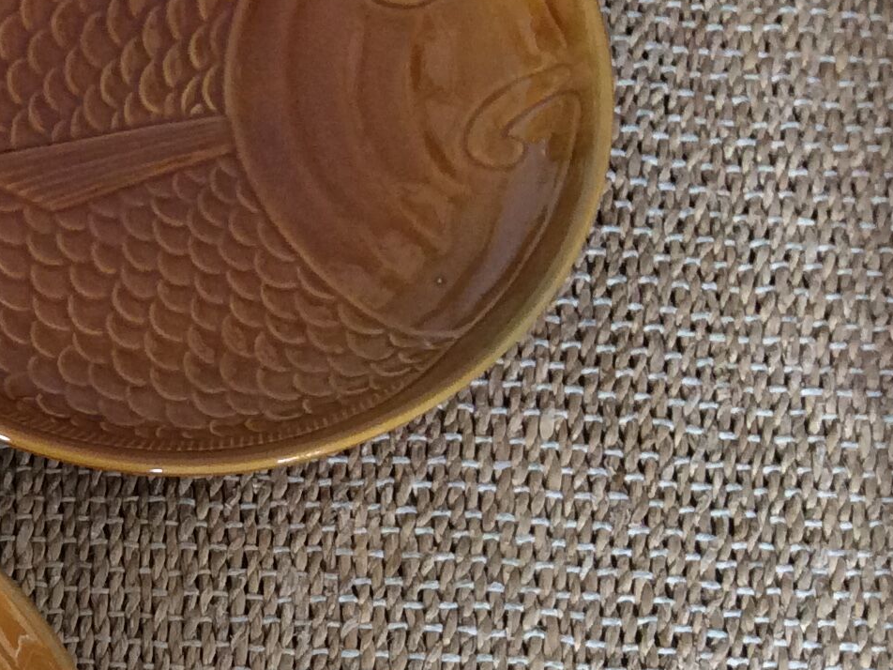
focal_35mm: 87
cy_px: 550
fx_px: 2244
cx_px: -304
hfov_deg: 20.4
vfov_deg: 16.8
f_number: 2.4
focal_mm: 3.3
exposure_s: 1/25
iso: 80
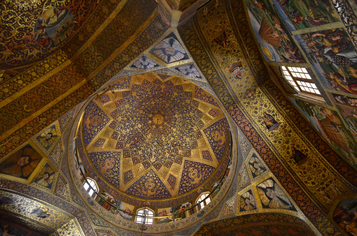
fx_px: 267
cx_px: 178
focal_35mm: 27
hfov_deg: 67.5
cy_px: 118
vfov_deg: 47.7
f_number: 5
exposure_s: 1/80
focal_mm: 18
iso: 4500
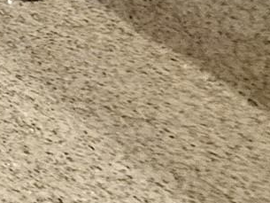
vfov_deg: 10.9
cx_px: -606
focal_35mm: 94
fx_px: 733
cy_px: -394
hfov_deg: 10.5
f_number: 2.2
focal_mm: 2.22
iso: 250
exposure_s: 1/120
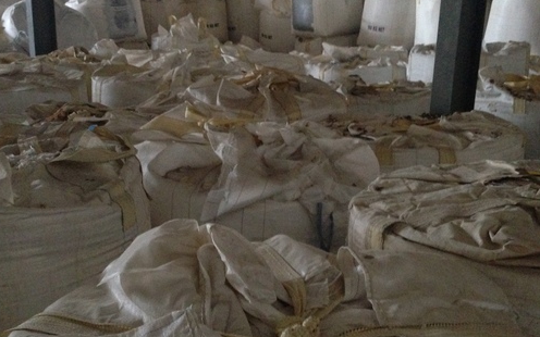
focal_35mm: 47
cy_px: 199
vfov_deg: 27.4
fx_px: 692
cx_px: 269
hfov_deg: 42.6
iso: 640
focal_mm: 4.12
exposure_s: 1/15
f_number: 2.4
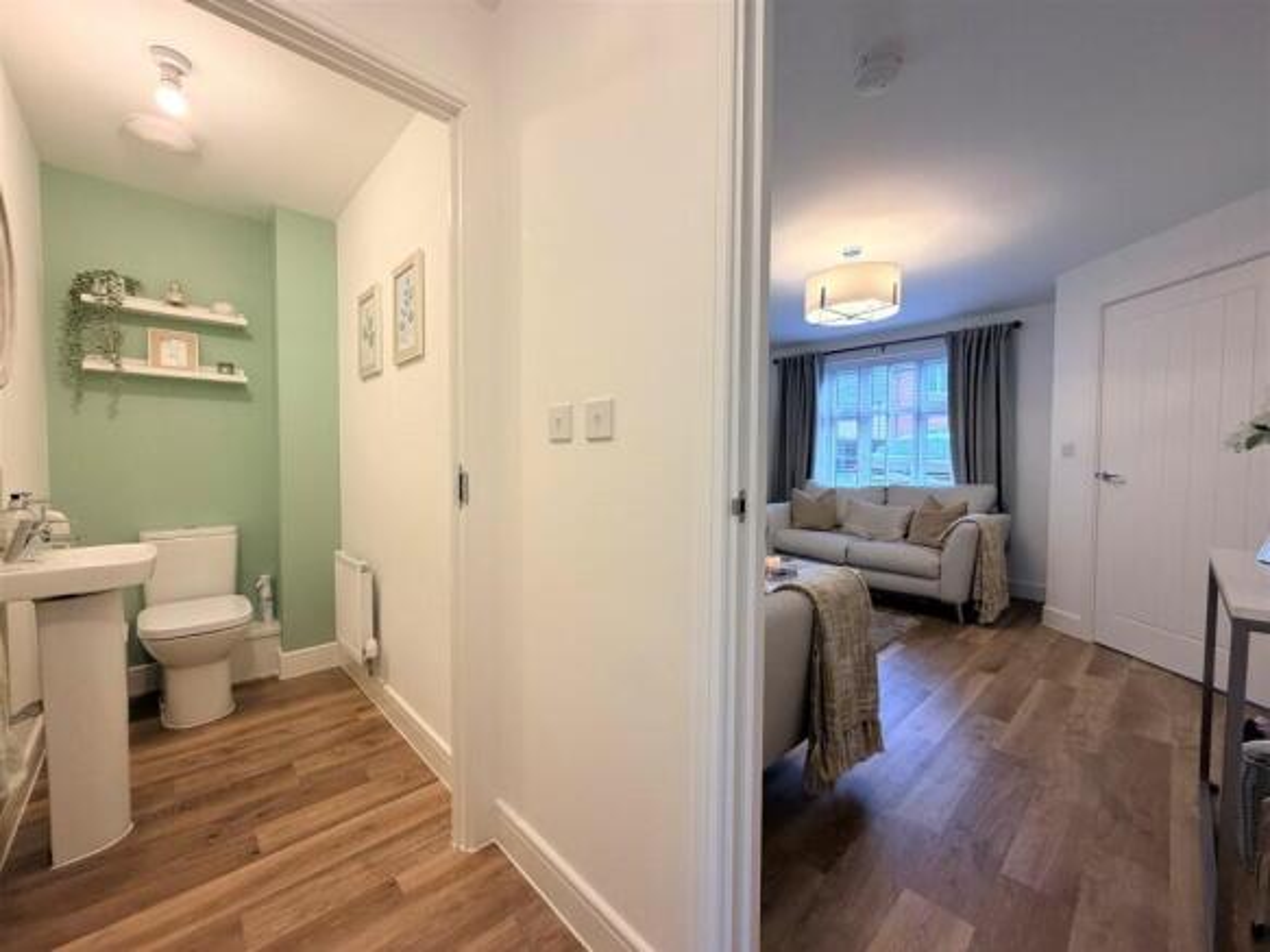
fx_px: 514
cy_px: 476
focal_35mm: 14
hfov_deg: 102.1
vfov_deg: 85.7
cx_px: 635
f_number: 2.2
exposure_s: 1/100
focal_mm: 2.22
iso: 250
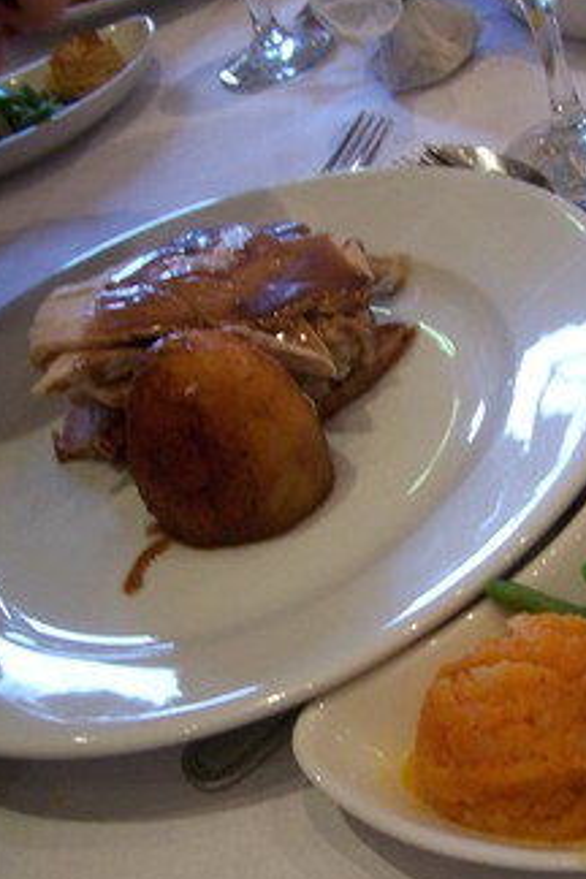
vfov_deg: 36.2
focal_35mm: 55
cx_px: 421
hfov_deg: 24.4
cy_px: 442
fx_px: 1343
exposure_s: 1/15
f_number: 2.8
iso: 140
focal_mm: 6.3
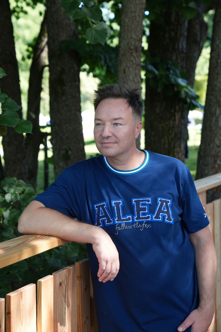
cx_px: 110
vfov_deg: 28.8
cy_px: 166
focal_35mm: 70
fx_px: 645
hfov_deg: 19.5
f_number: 4.5
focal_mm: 70
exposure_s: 1/80
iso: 160
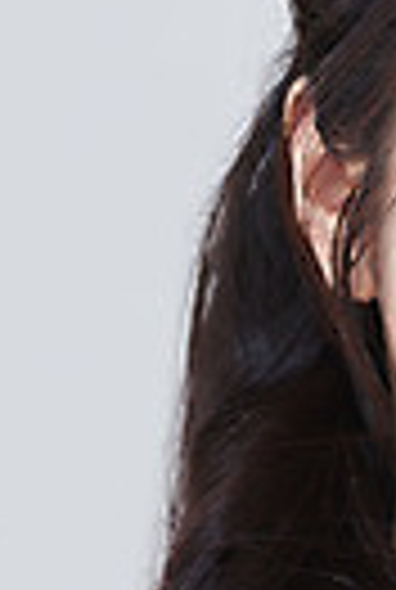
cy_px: 477
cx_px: 574
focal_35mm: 320
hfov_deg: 4.3
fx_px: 5252
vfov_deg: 6.4
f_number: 11
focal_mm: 105
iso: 64
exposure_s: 1/125
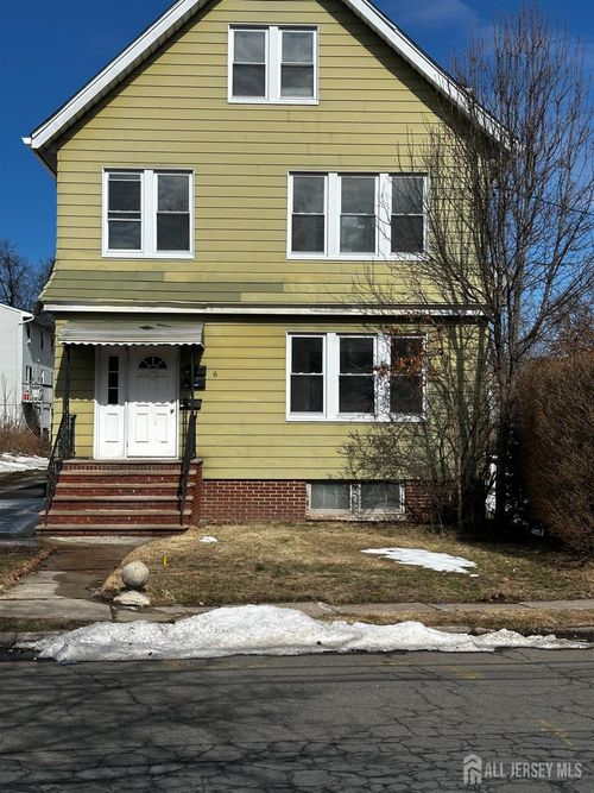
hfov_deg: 30.3
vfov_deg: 39.7
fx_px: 1099
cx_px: 297
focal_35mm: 48
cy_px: 396
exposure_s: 1/6623
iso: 64
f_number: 1.78
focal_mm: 6.86
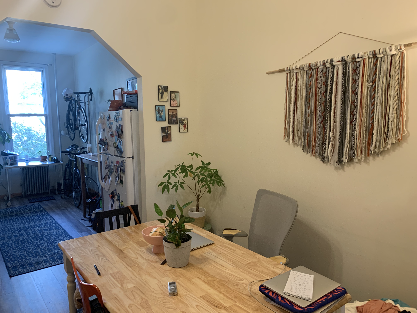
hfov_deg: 67.3
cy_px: 156
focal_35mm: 26
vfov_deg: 53.1
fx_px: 313
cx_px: 208
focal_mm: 4.25
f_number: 1.8
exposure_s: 1/60
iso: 125
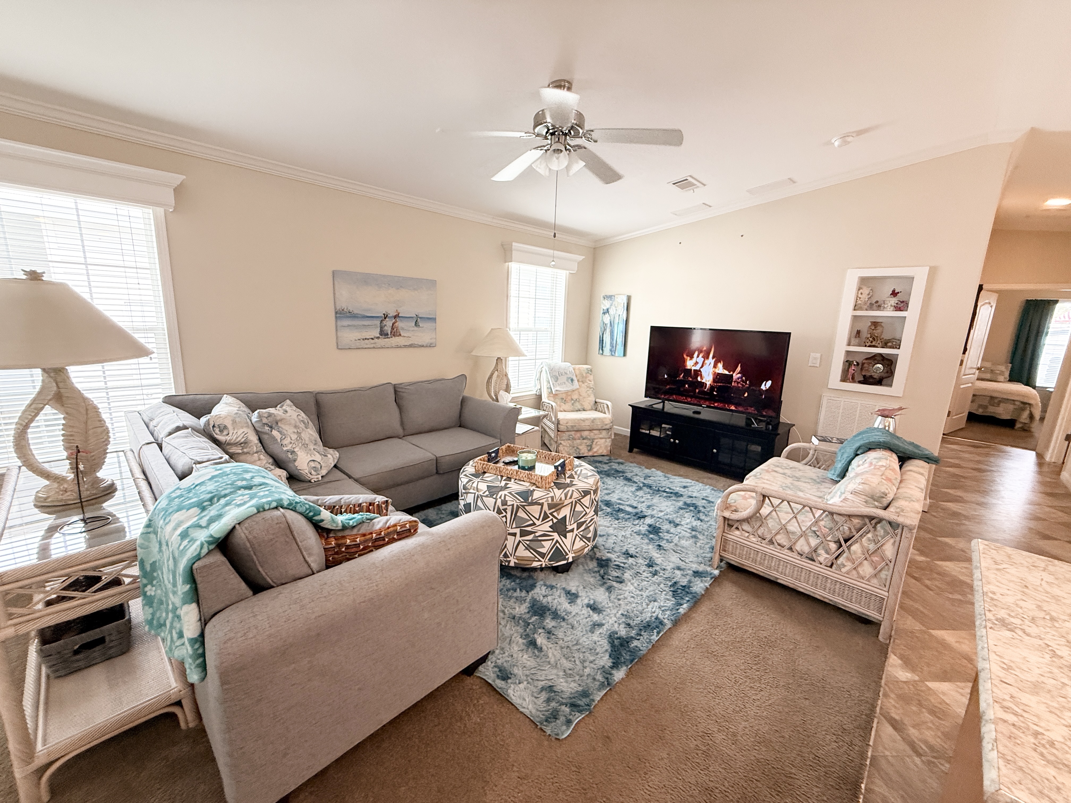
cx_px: 536
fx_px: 433
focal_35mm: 14
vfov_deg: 85.7
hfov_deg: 102.1
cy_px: 402
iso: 200
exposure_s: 1/120
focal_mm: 2.22
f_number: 2.2
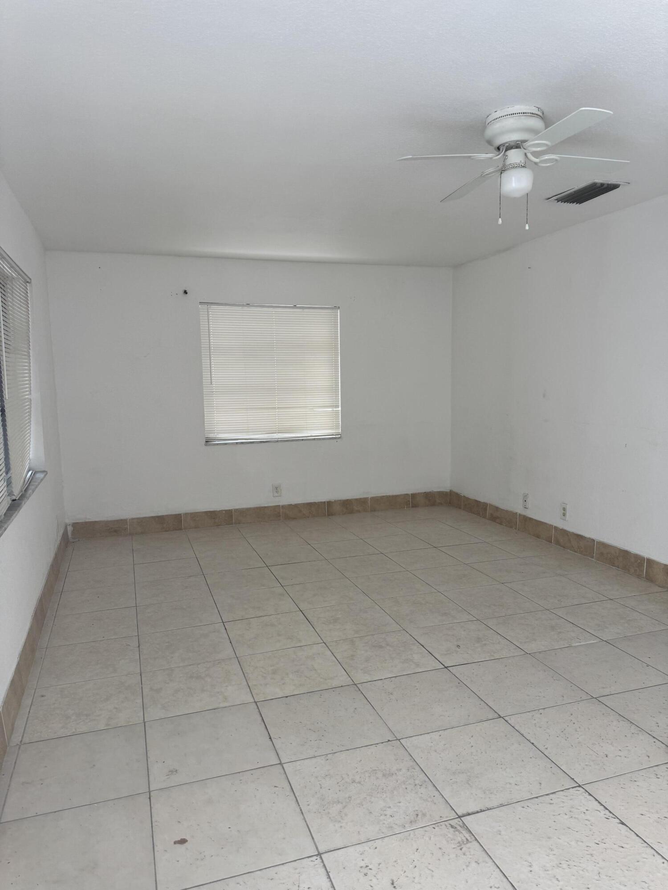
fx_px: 618
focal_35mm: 24
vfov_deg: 71.6
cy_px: 445
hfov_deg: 56.8
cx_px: 334
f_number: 1.78
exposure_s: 1/121
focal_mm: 6.76
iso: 125
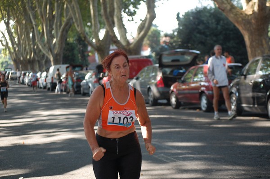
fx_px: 618
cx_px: 135
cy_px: 90
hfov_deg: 24.7
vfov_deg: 16.5
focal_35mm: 82
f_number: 4
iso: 800
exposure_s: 1/500
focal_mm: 55
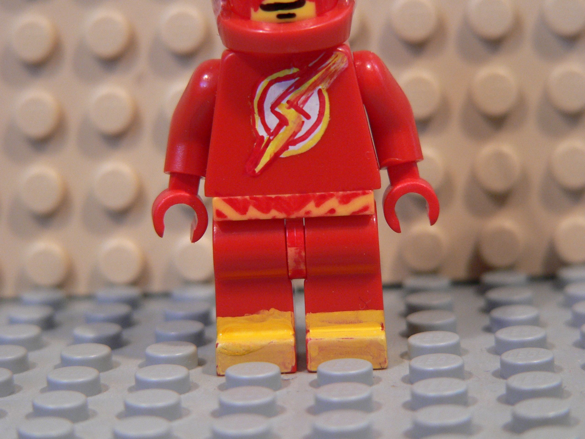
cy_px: 220
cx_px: 292
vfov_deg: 14.0
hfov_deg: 18.5
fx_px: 1791
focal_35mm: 106
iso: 200
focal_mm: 17.6
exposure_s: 1/50
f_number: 2.8
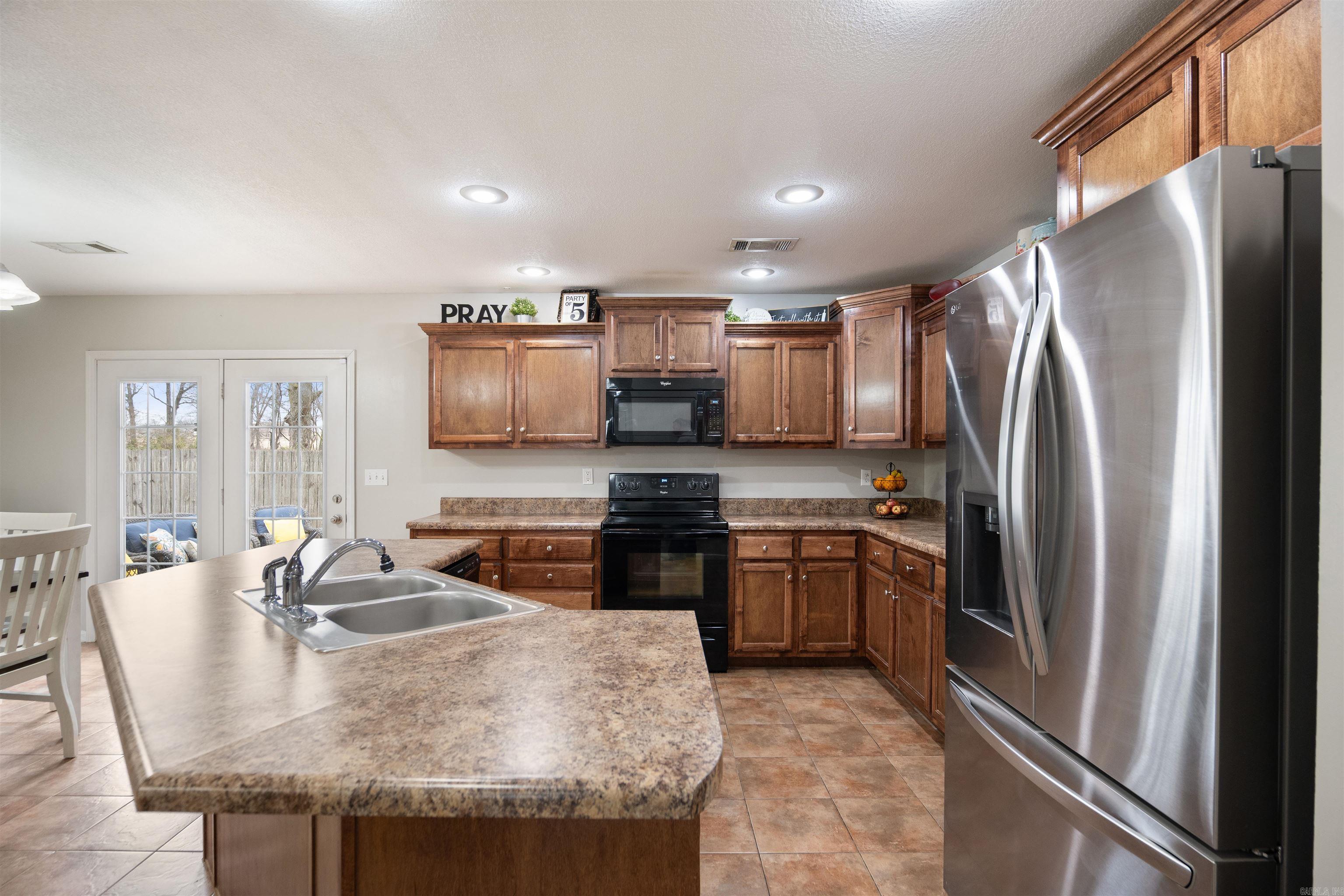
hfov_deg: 96.7
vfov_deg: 73.7
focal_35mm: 16
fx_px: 597
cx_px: 672
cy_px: 448
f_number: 5.6
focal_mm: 16
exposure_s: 1/13
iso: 1250
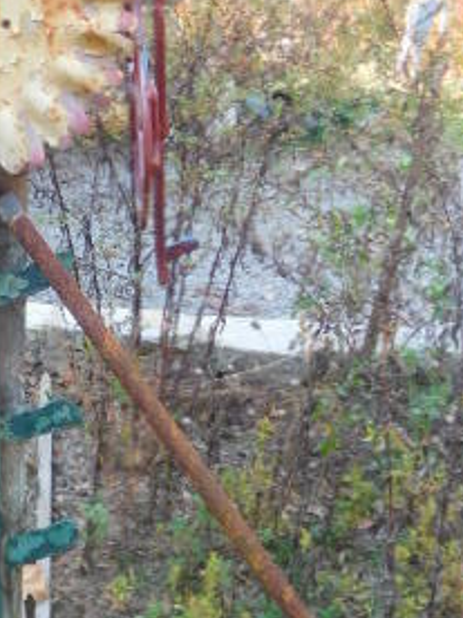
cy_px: 313
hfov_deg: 24.4
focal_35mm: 58
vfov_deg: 33.2
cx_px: 31
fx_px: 1034
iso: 125
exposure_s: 1/100
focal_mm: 4.5
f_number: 3.4
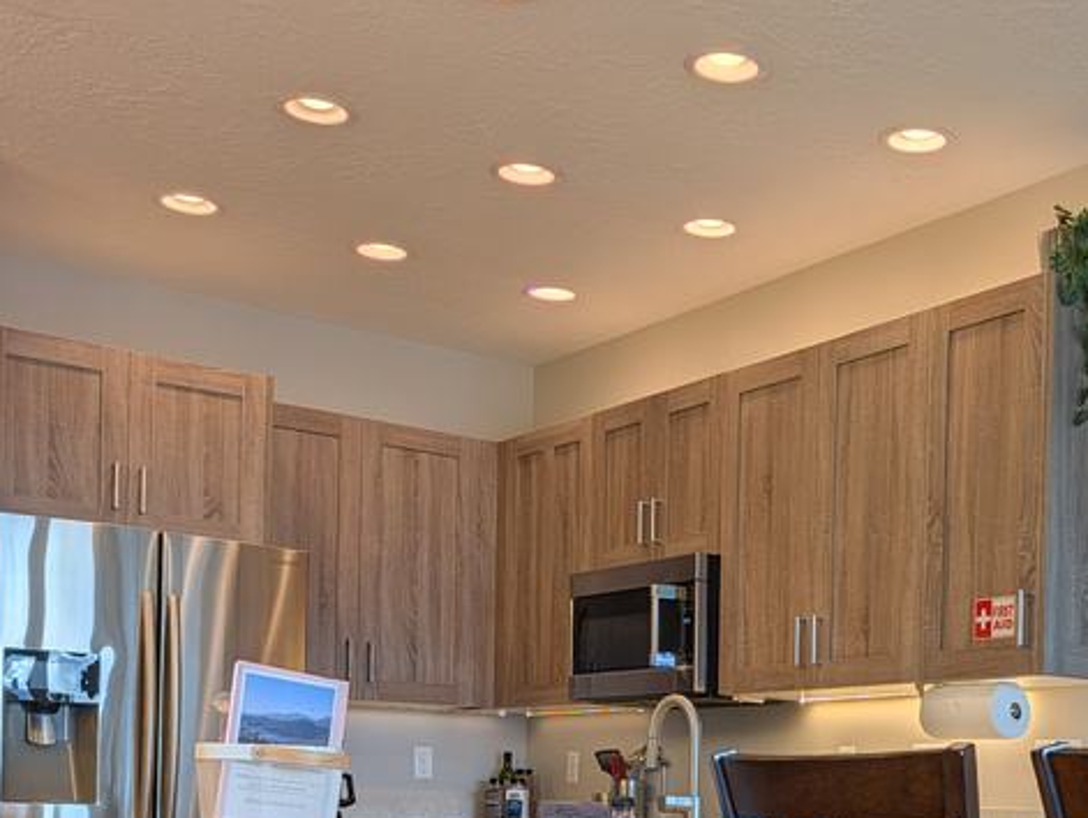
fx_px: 1636
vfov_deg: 26.6
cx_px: 864
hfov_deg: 35.6
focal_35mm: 52
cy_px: 811
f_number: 1.68
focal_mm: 6.9
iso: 20
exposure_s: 1/237
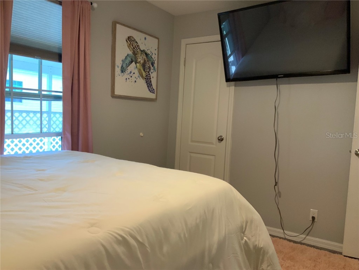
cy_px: 135
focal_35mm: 29
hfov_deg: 61.7
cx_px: 180
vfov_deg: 48.2
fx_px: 301
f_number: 1.8
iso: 125
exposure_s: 1/60
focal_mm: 3
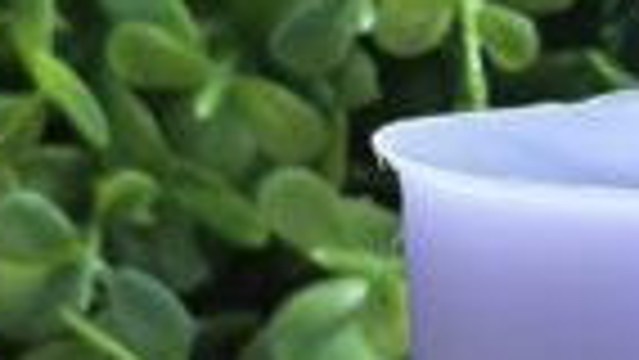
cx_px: 742
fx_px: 3000
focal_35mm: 177
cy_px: 310
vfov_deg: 6.9
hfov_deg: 11.9
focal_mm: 6.86
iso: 320
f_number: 1.78
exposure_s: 1/40
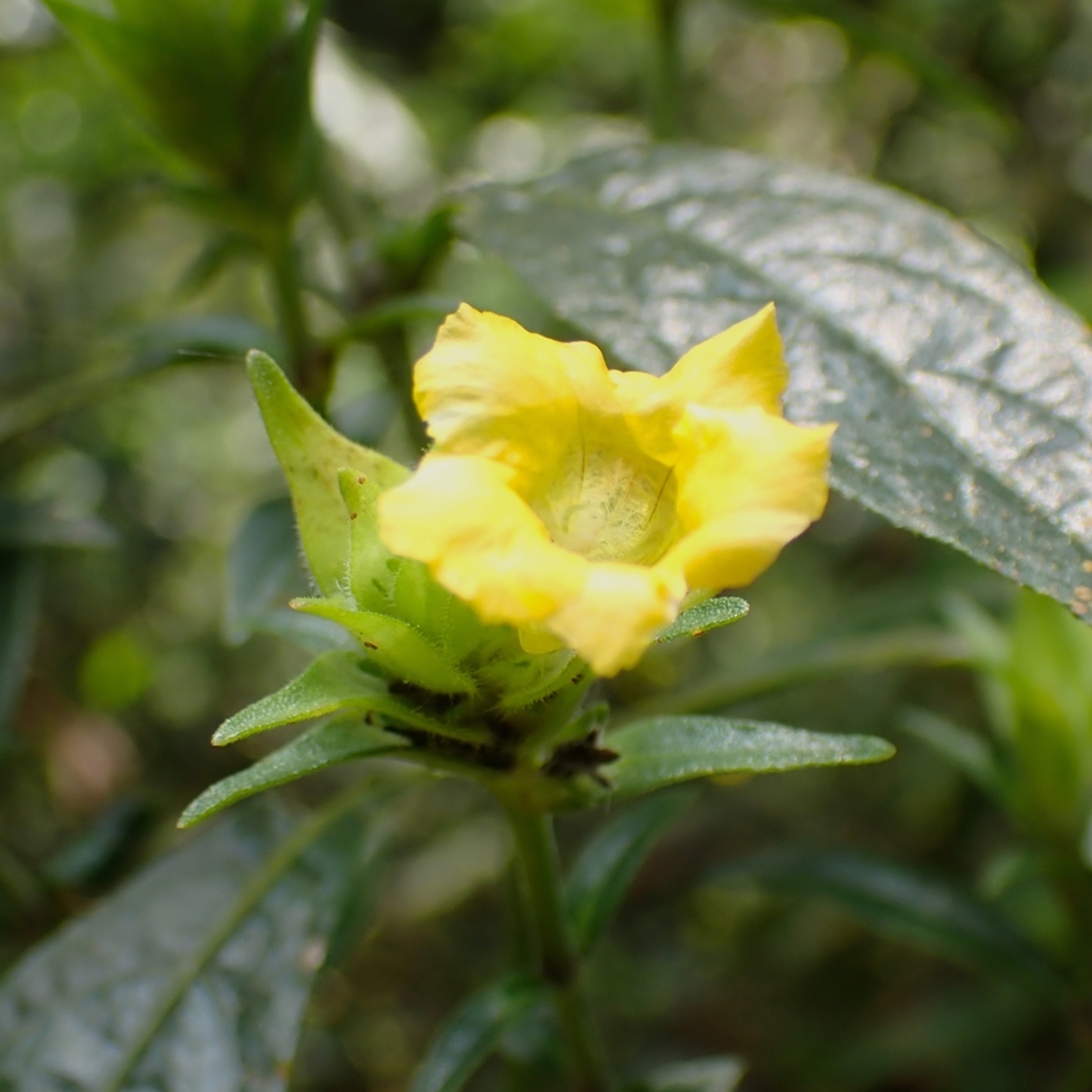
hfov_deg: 28.6
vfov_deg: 28.6
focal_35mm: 60
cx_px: 628
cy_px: 538
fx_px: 2141
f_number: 3.2
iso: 125
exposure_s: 1/200
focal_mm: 9.01
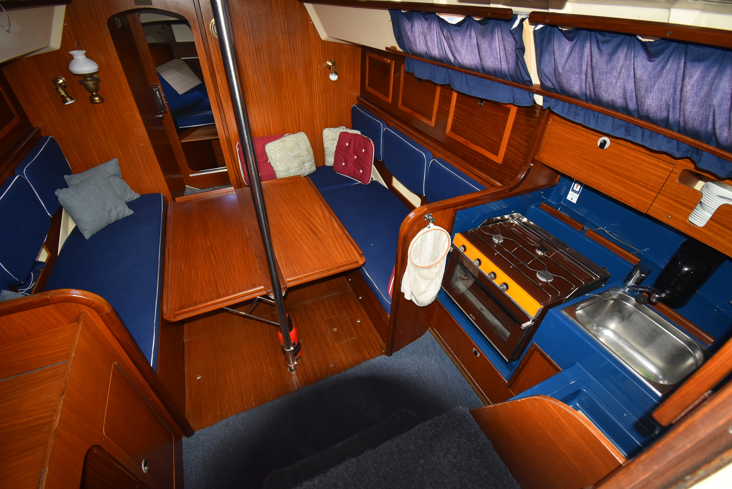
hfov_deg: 100.3
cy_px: 244
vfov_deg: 77.4
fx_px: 305
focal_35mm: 15
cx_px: 366
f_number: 4.5
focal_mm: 10
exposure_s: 1/80
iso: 800
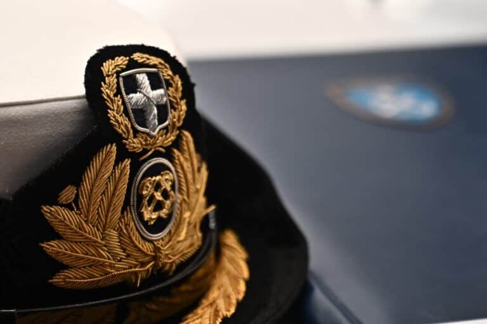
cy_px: 162
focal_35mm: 97
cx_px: 244
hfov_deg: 21.0
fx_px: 1312
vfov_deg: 14.1
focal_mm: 65
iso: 1000
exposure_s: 1/500
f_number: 4
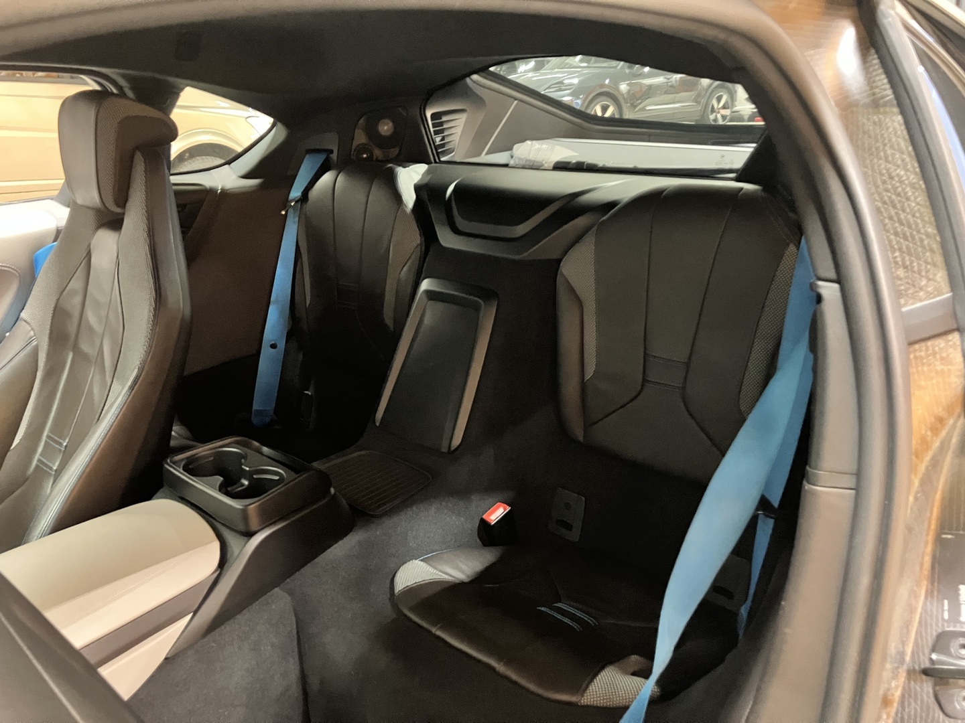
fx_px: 781
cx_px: 482
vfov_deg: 49.7
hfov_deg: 63.4
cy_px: 362
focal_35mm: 28
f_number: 1.8
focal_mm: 3.99
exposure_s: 1/17
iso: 640
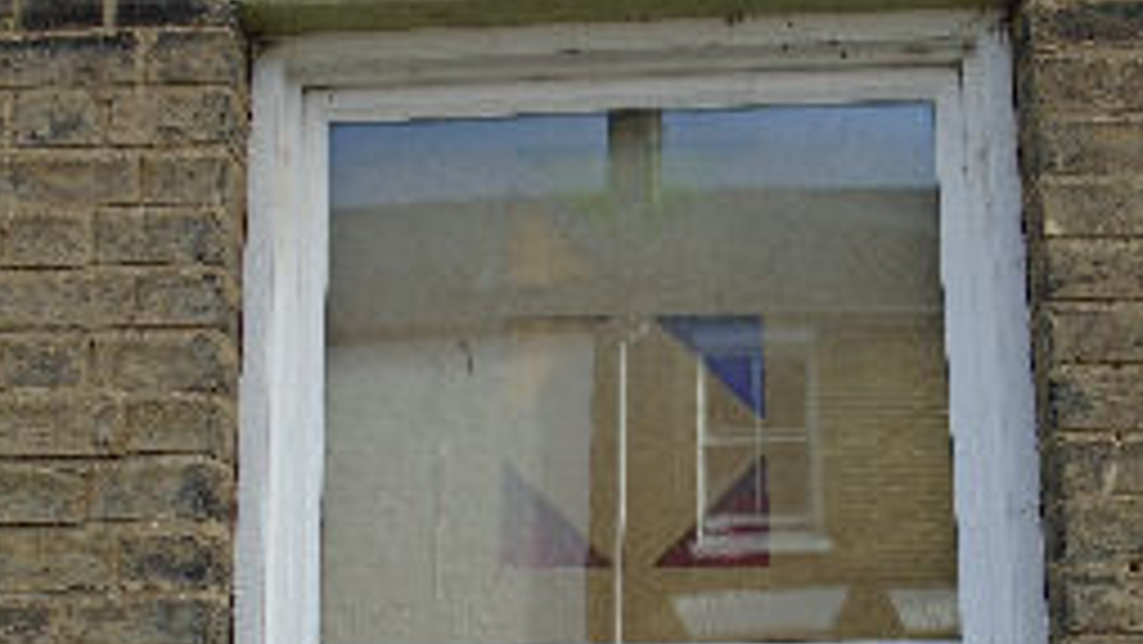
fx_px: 1394
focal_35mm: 46
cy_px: 554
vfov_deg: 25.3
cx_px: 637
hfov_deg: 44.5
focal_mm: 4.6
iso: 100
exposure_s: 1/320
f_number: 3.2
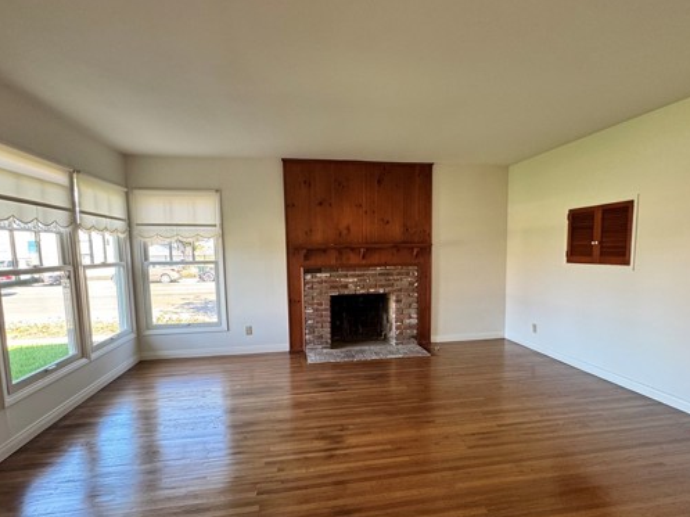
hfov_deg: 87.8
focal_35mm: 18
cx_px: 353
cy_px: 284
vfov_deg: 71.4
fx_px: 359
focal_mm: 2.22
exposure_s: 1/99
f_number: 2.2
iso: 200
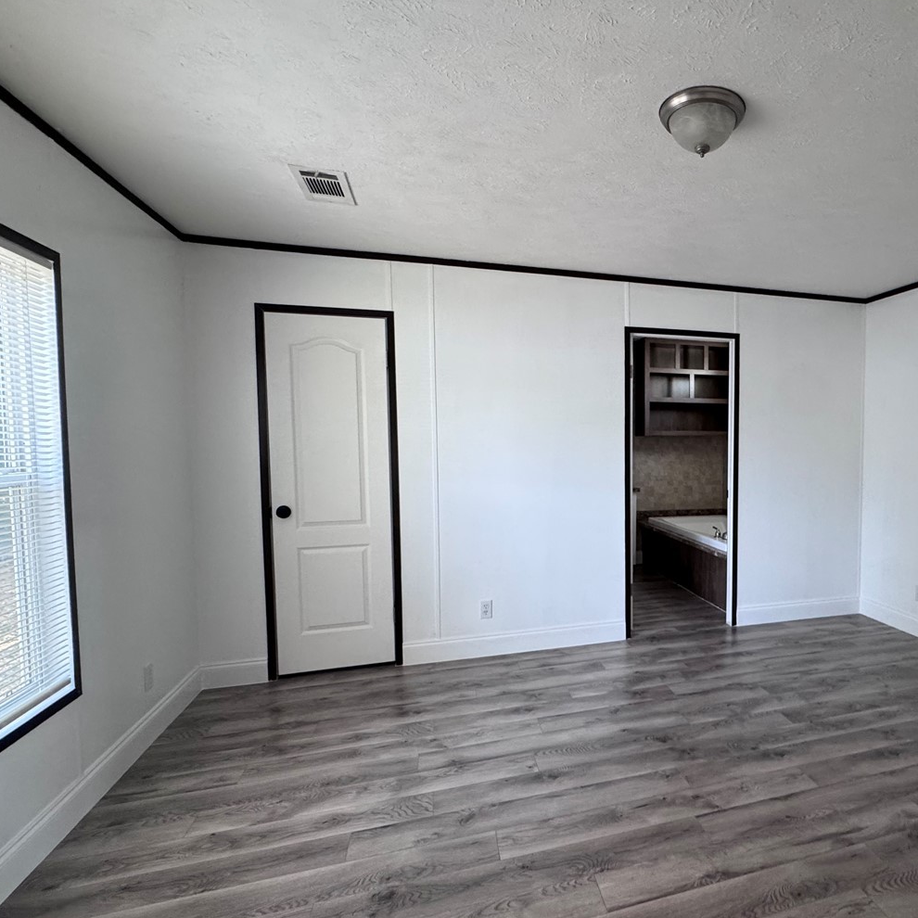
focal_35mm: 20
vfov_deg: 74.8
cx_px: 644
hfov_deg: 71.6
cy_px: 474
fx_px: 600
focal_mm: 2.22
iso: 250
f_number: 2.2
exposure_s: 1/120
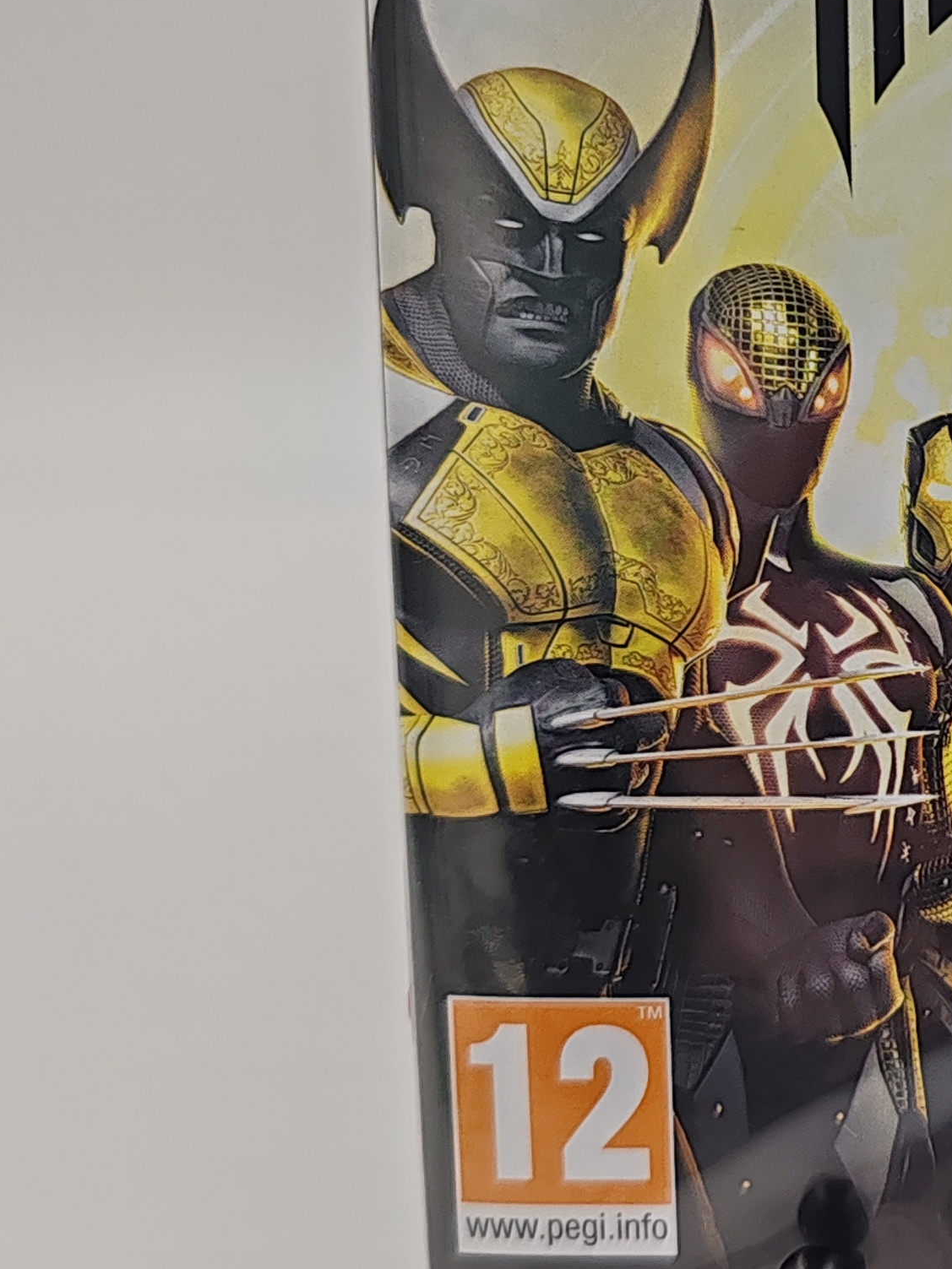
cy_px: 494
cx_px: 1205
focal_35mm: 73
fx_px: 2677
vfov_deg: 26.6
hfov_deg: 18.8
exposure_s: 1/100
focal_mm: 6.12
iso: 320
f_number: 1.9
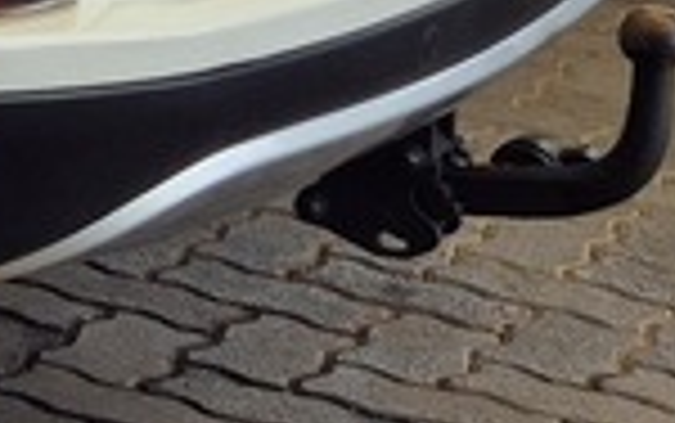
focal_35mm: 166
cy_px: -436
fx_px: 3056
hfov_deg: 10.8
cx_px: -932
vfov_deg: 7.6
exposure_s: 1/207
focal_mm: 5.4
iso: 25
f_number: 1.8
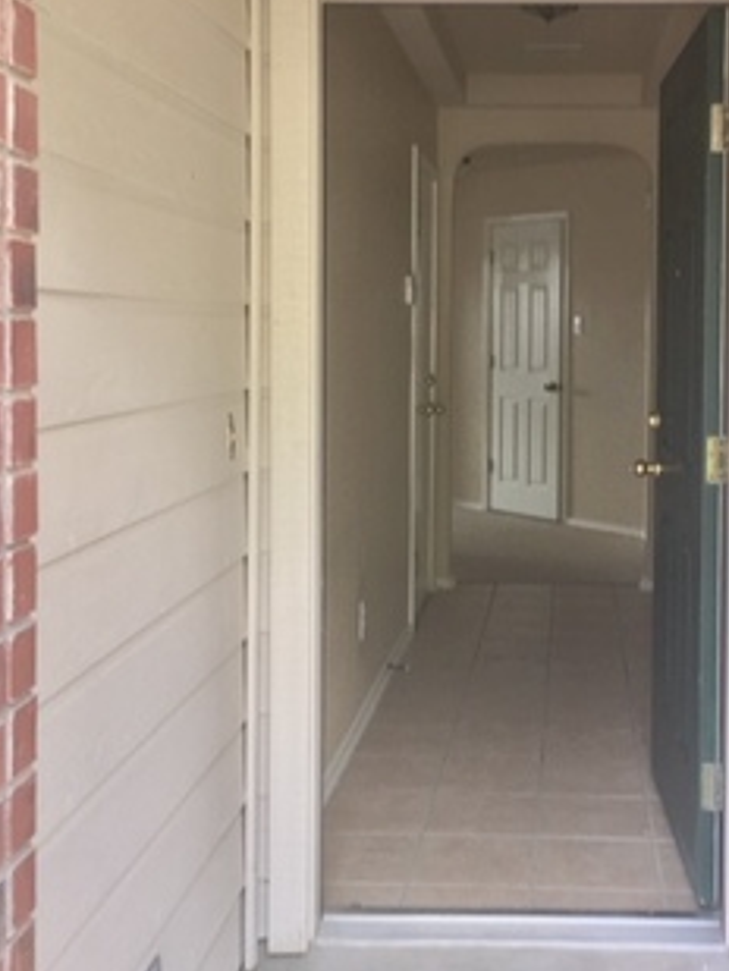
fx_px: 1263
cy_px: 380
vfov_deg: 41.8
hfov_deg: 31.8
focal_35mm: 45
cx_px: 525
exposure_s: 1/30
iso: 25
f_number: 2.2
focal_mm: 4.15
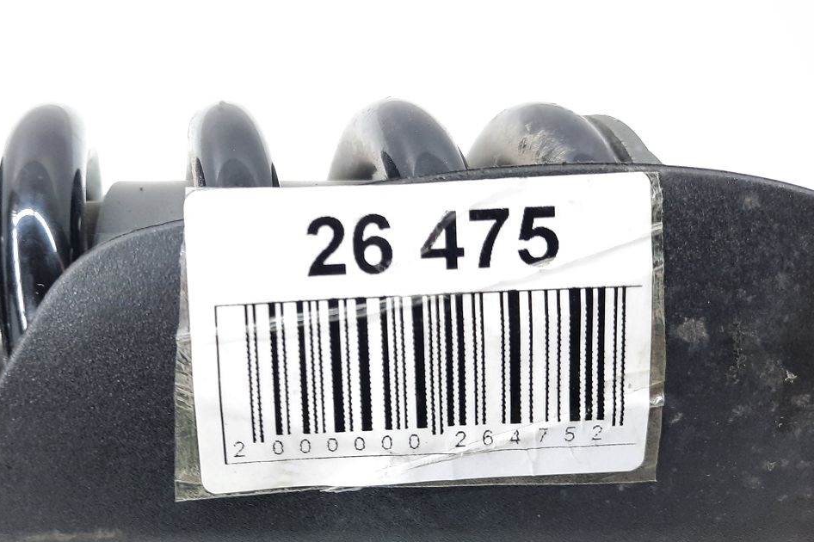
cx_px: 318
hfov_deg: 56.7
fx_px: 746
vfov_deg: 39.9
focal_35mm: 33
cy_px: 283
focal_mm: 4.6
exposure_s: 1/50
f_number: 2
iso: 200
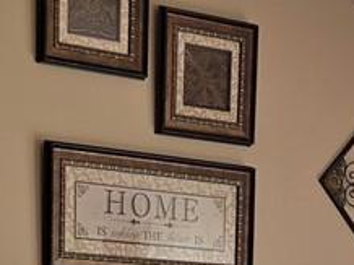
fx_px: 1726
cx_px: 388
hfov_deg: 11.5
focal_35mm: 169
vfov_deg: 8.3
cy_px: 559
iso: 50
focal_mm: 5.4
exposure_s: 1/359
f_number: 1.8
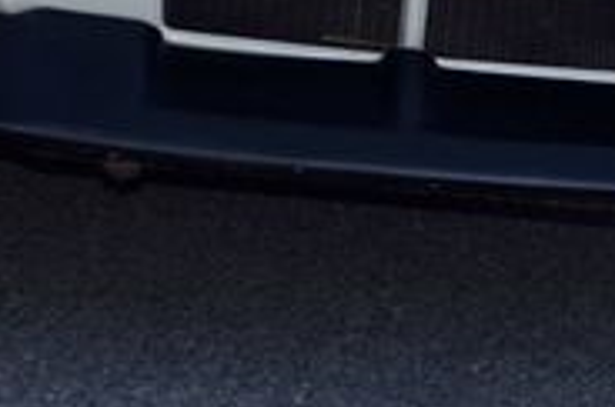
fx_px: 3116
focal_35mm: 183
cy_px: -187
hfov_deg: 11.2
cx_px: 451
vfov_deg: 7.4
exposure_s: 1/200
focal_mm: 35
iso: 180
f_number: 5
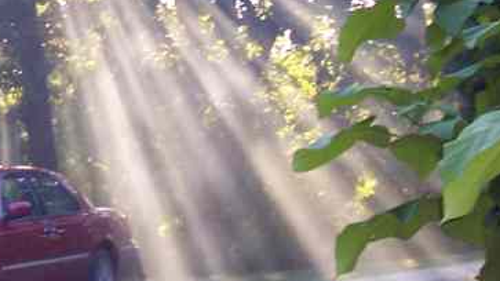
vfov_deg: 7.4
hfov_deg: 13.1
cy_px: -50
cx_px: 88
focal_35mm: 163
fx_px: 2161
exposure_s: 1/125
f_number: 3.4
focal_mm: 8.6
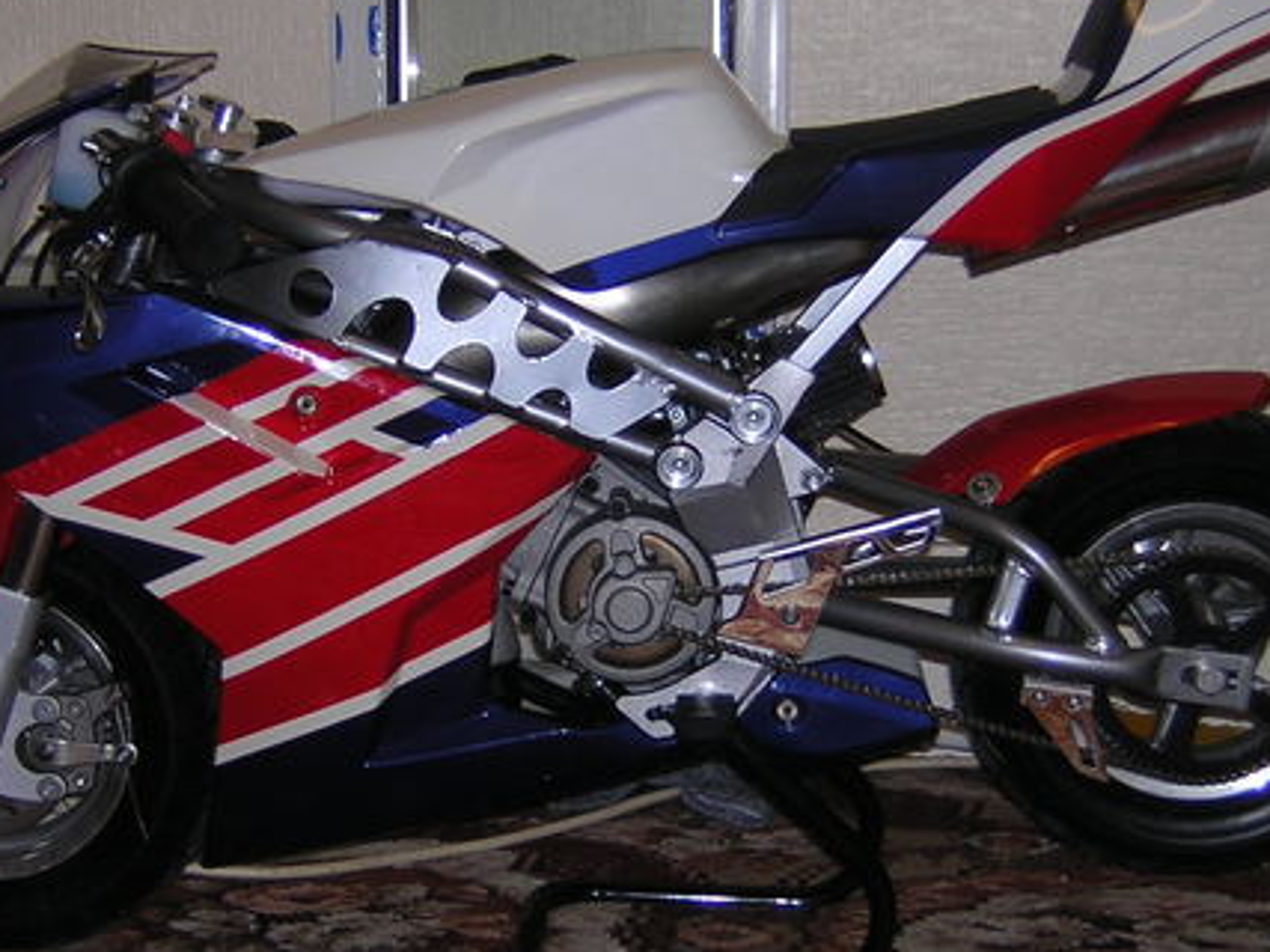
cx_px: 631
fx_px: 3191
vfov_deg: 17.0
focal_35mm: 87
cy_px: 434
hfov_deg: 22.5
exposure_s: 1/60.1
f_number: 3.3
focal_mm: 7.6
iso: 100
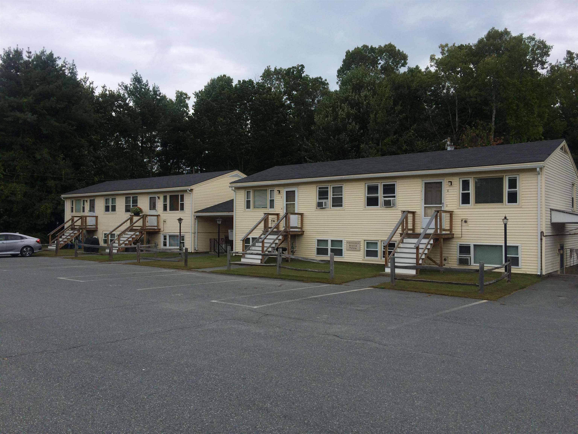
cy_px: 217
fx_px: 484
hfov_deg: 61.7
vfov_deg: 48.2
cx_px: 289
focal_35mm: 29
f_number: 2.2
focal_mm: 4.15
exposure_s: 1/1208
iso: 32
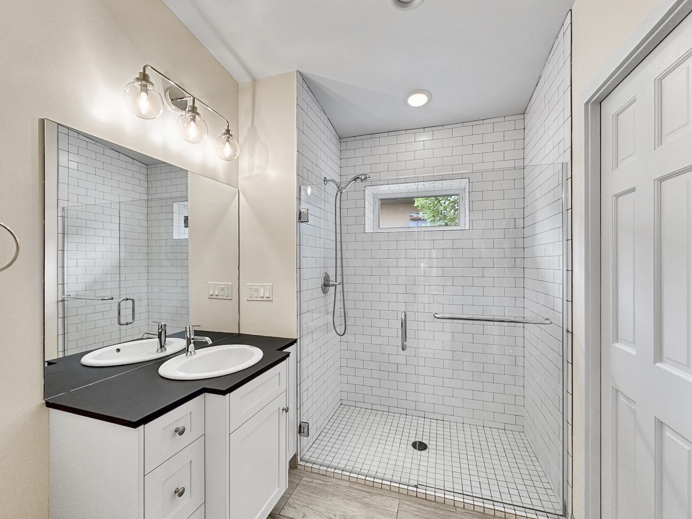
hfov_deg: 98.2
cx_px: 347
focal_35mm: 15
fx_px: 300
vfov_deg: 81.7
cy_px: 266
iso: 400
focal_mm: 2.22
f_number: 2.2
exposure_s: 1/60
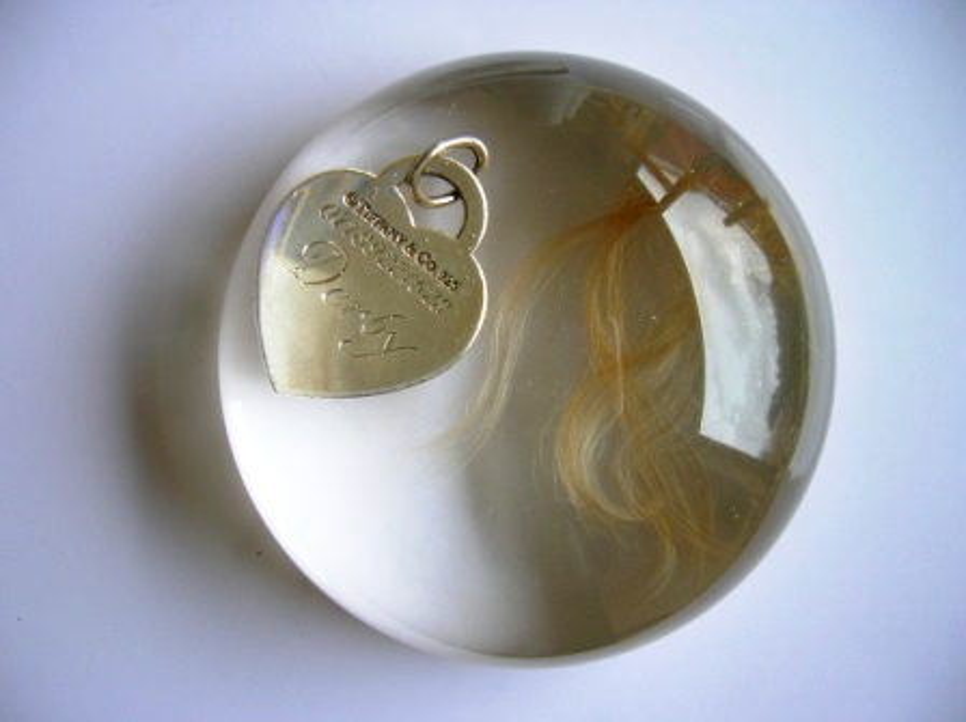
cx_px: 483
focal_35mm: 34
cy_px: 361
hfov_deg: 54.0
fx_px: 948
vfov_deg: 41.7
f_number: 2.9
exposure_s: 1/23.7
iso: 50
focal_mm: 5.7
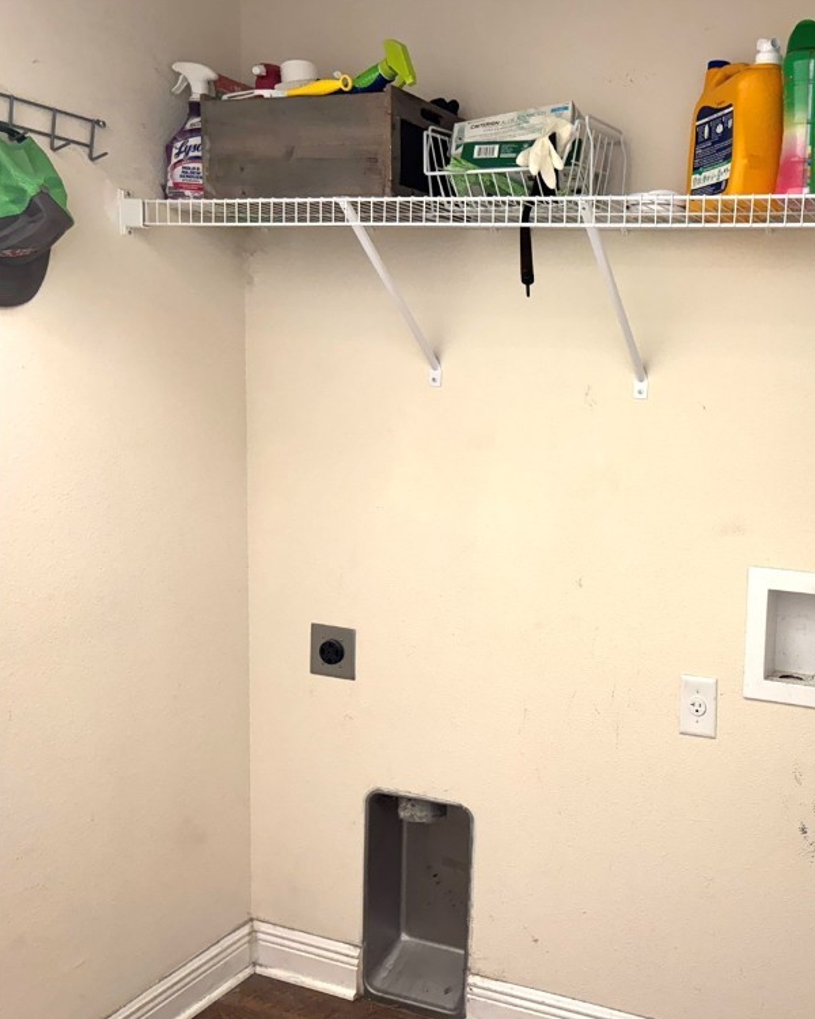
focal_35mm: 32
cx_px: 690
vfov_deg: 55.7
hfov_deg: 43.0
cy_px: 514
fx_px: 965
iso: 200
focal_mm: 6.76
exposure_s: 1/120
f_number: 1.78
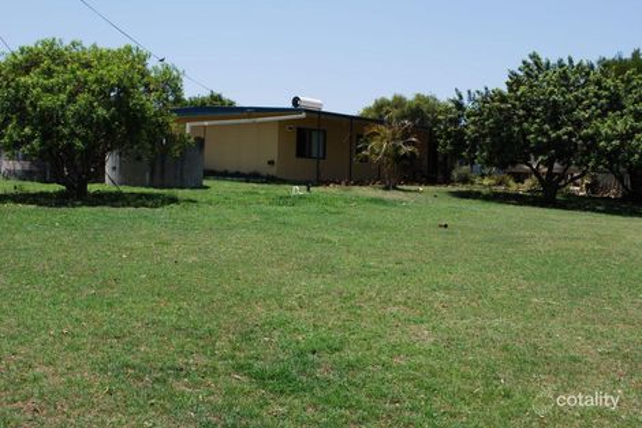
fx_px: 749
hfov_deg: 46.4
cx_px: 321
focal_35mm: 42
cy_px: 214
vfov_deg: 31.9
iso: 100
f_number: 8
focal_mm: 28
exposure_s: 1/250
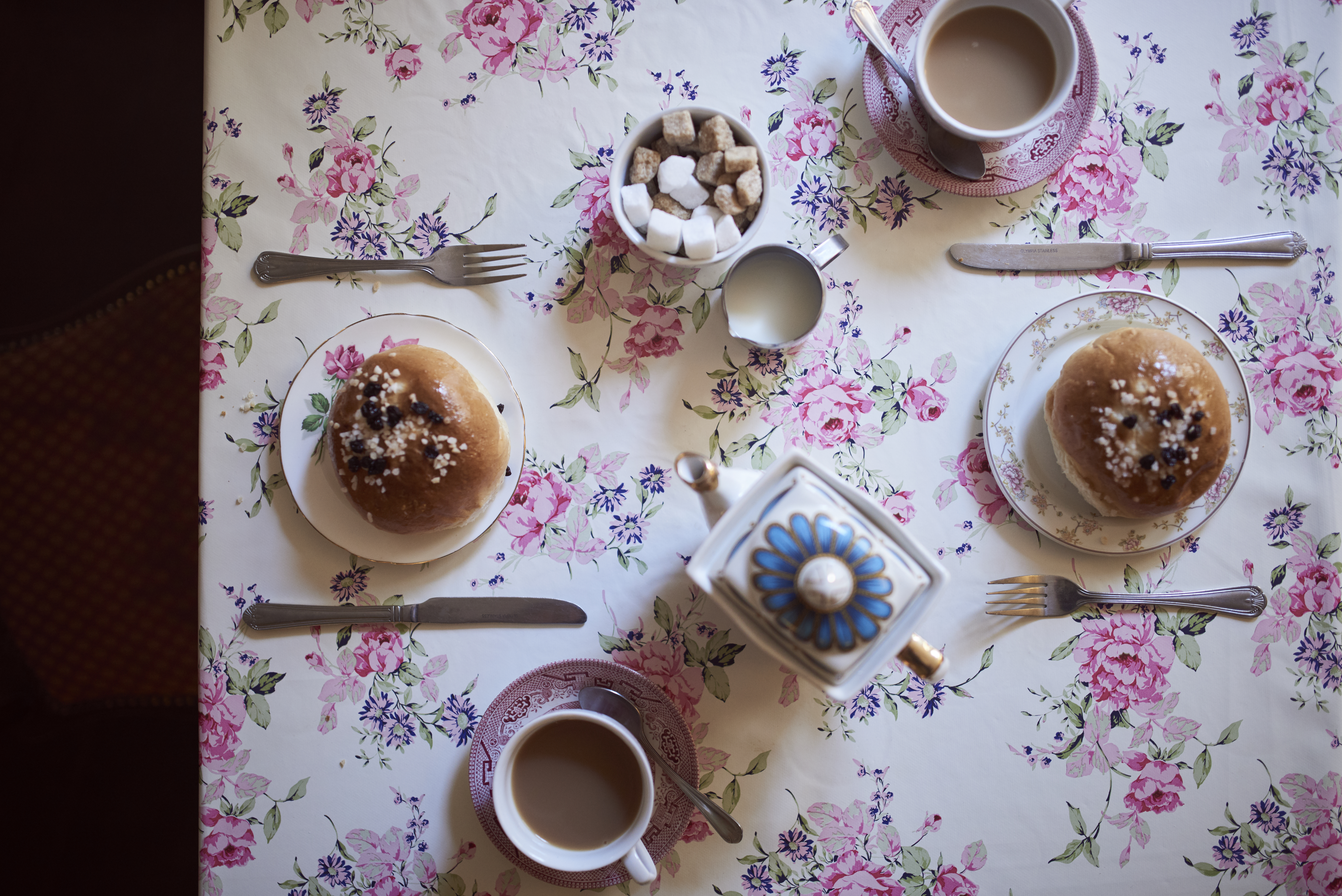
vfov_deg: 37.9
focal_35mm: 35
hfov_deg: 54.4
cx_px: 671
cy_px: 448
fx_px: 1305
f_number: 1.6
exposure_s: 1/160
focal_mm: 35
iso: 500
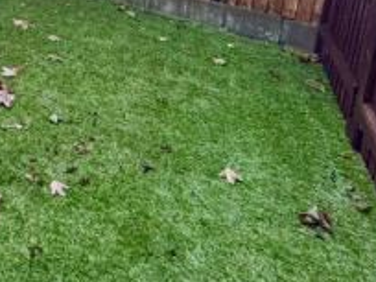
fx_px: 434
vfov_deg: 28.7
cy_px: -93
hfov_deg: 41.9
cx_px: 19
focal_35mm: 40
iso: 320
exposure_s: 1/76
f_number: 2.2
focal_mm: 2.22
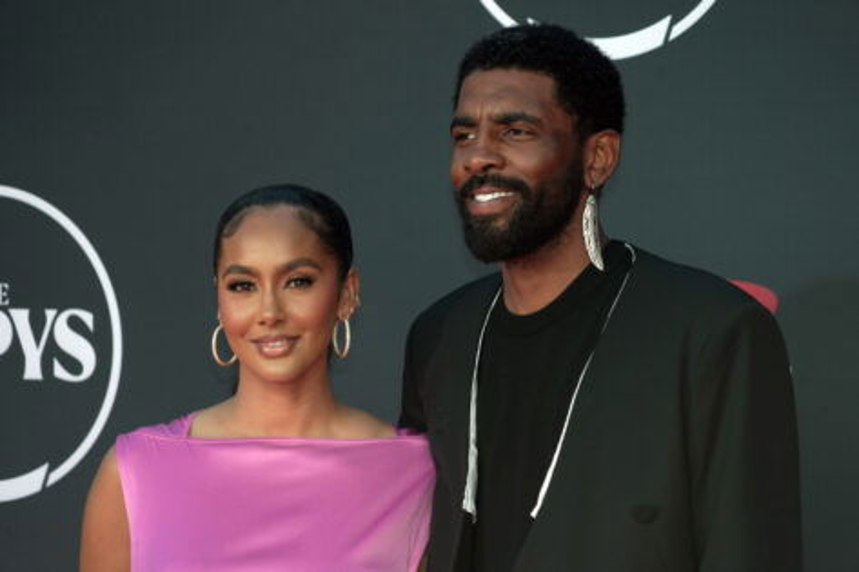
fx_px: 4627
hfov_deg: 10.6
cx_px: 430
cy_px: 286
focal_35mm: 194
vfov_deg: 7.1
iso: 125
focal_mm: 194
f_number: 6.3
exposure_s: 1/200
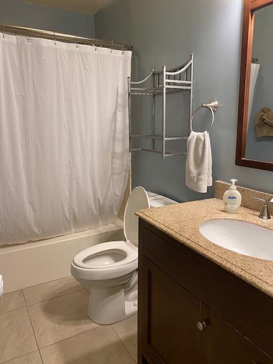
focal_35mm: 26
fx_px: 273
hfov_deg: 53.1
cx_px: 136
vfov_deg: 67.3
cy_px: 182
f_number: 1.8
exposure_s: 1/60
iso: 125
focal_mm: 4.25
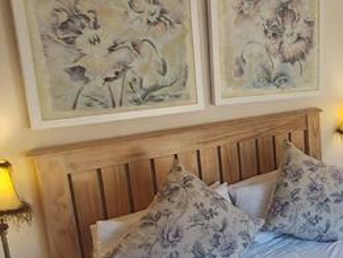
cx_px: 380
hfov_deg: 33.7
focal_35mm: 49
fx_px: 486
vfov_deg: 29.7
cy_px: 143
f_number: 2.2
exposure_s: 1/50
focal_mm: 1.96
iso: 80
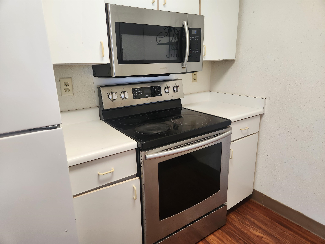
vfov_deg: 58.9
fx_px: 216
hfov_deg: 73.9
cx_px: 162
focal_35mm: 23
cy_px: 122
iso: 100
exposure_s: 1/120
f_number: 1.8
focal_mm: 5.4
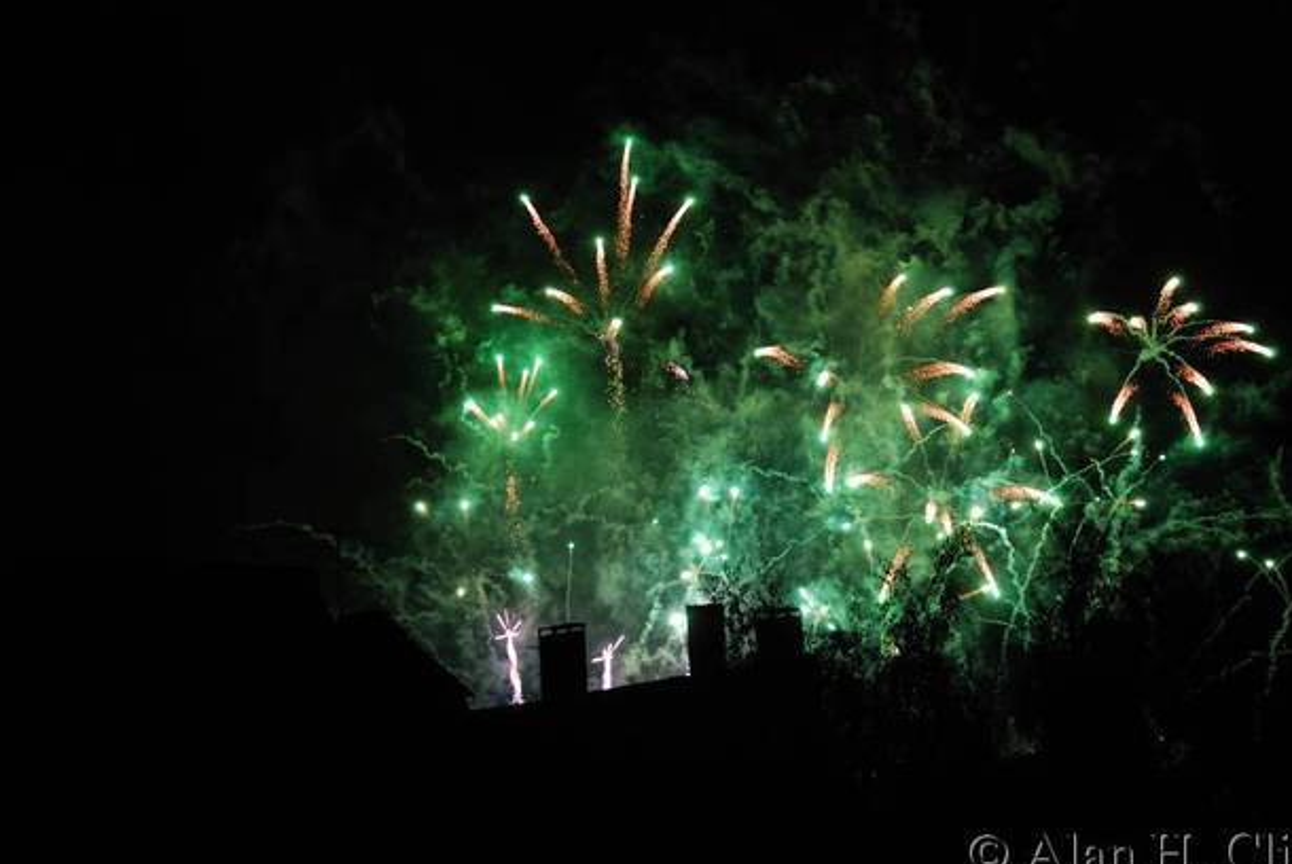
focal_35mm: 155
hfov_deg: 13.2
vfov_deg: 8.9
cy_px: 409
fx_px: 5568
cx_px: 722
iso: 250
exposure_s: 1/30
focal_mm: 90
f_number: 5.3
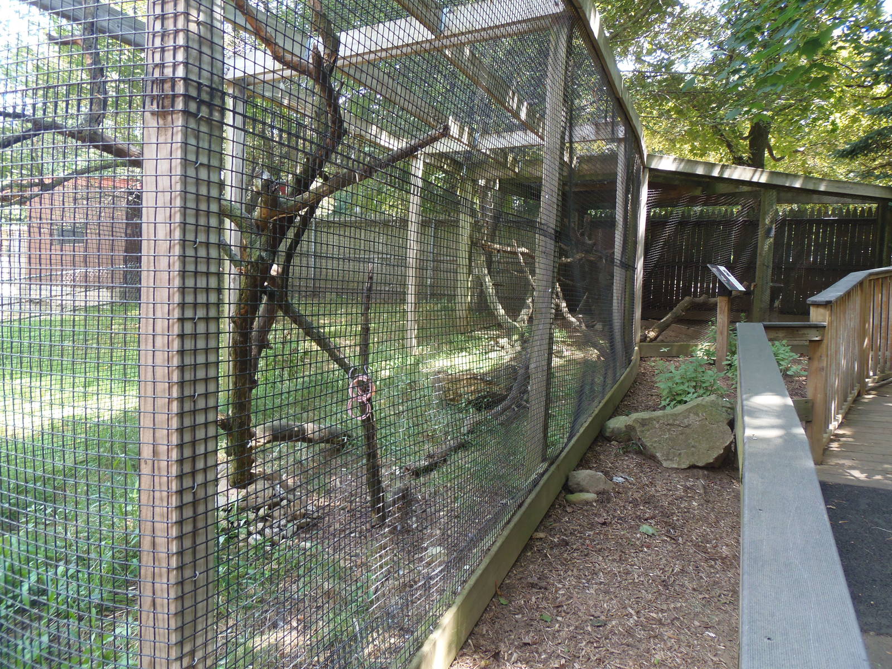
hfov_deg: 71.6
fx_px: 618
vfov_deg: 56.8
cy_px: 334
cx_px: 446
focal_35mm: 24
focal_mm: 4.3
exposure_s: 1/30
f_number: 2.9
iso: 64
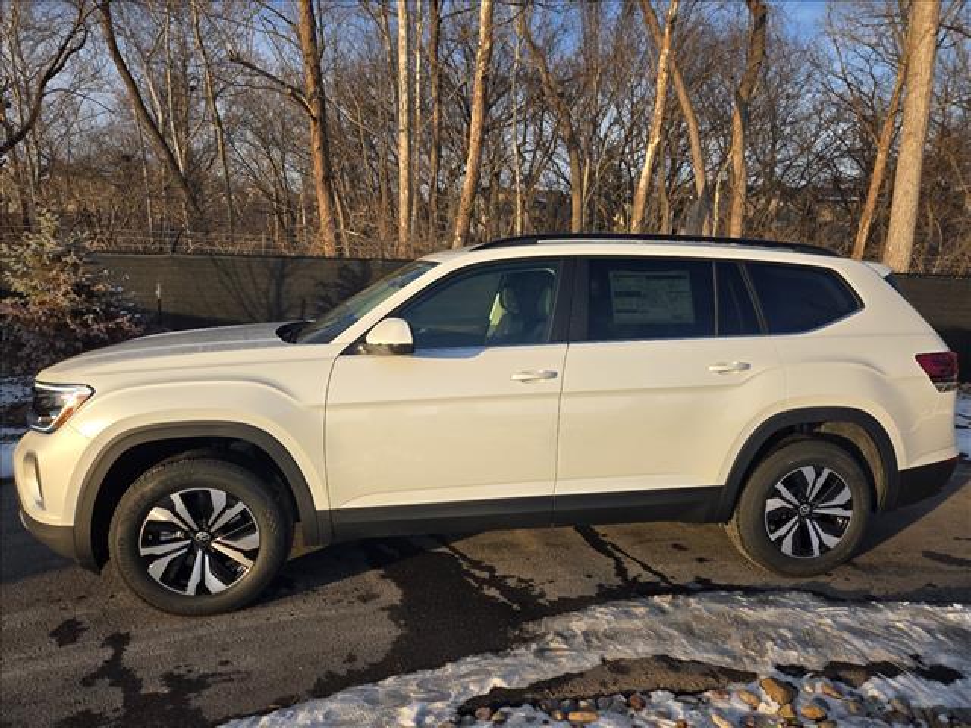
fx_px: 645
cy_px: 364
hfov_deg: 73.9
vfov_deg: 58.9
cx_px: 486
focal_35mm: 23
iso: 80
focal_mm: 5.4
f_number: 1.8
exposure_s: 1/2500
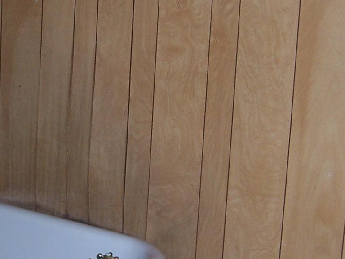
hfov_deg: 22.2
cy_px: 143
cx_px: 114
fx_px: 877
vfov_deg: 16.8
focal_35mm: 88
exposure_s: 1/60
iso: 80
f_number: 2.8
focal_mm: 5.5
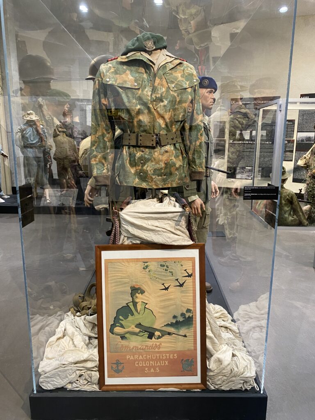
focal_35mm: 26
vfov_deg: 67.3
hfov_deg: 53.1
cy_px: 210
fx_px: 315
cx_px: 158
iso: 320
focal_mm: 4.25
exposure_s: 1/60
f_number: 1.8
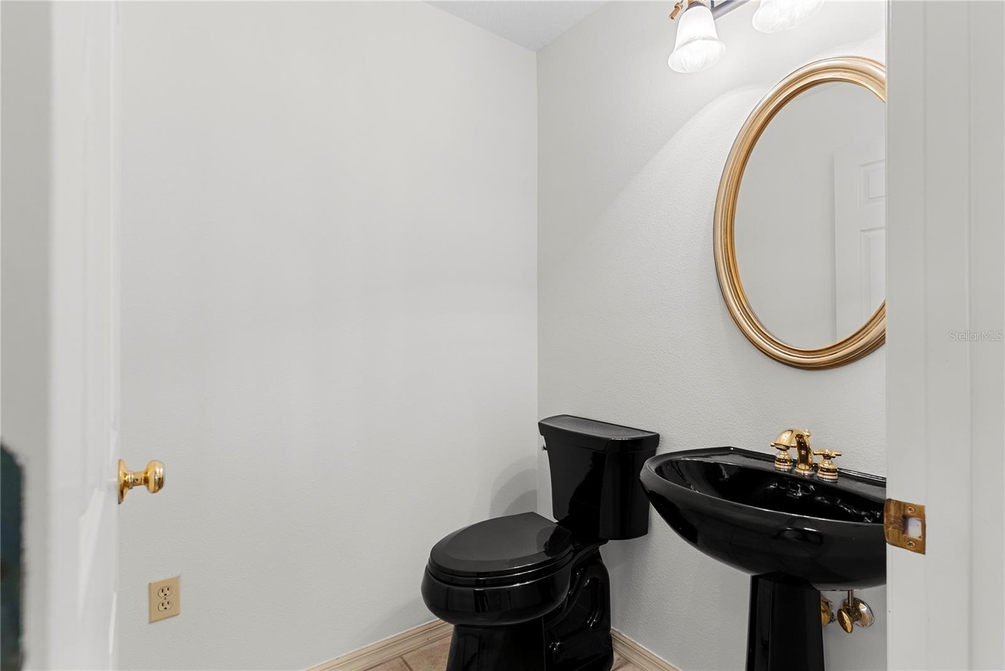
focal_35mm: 17
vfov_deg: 70.5
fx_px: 475
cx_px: 502
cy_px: 336
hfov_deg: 93.3
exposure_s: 1/2
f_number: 8
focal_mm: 17
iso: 400
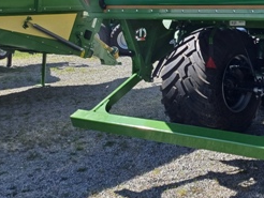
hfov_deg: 28.4
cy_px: -55
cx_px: 250
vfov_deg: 20.7
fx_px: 496
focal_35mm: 65
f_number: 1.8
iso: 50
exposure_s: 1/686
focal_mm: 4.65
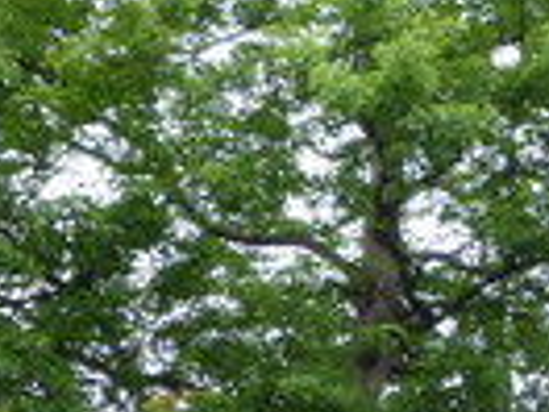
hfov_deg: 14.4
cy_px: 183
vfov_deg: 13.0
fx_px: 1808
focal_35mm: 114
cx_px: 1090
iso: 100
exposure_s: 1/100
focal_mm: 4.5
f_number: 3.9
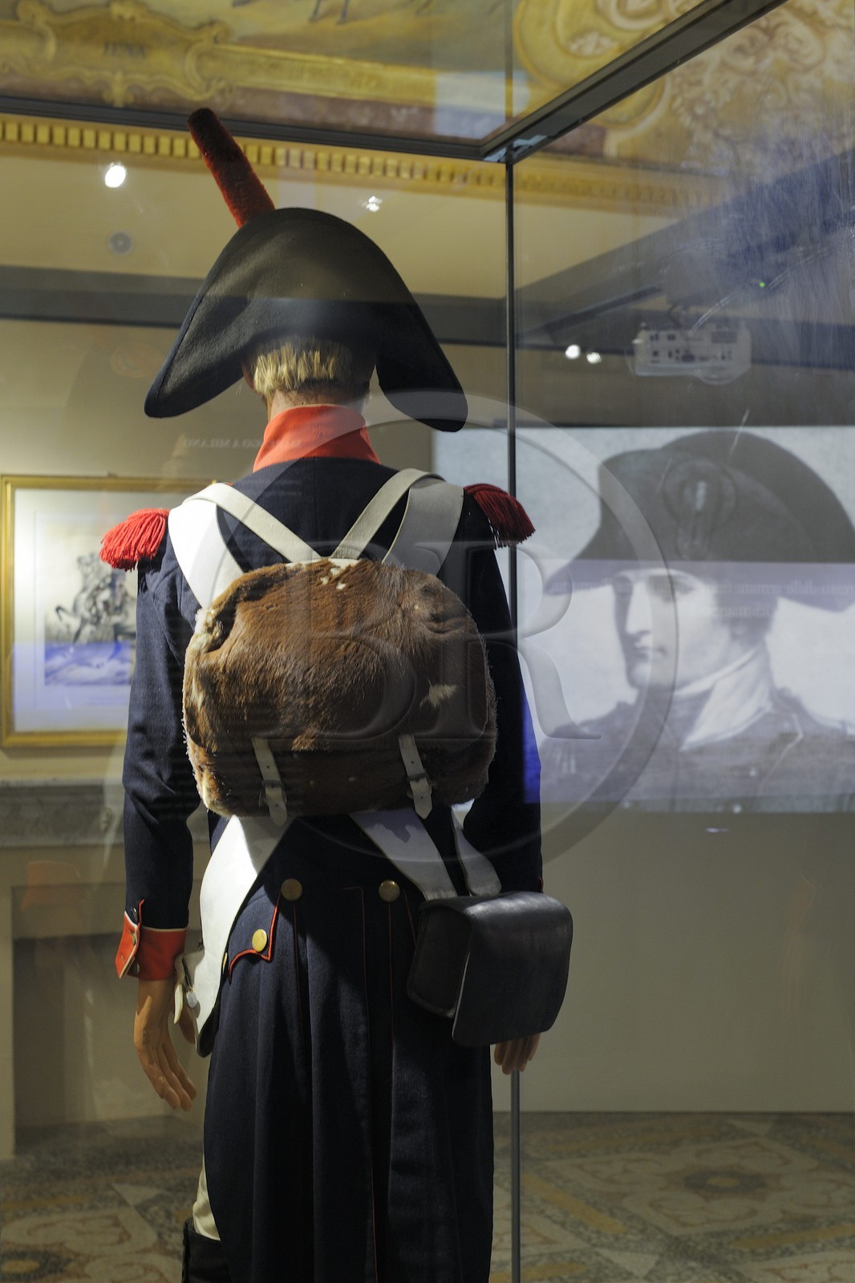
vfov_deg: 41.1
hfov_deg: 28.1
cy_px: 642
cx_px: 428
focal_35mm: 48
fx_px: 1711
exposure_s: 1/13
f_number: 4.5
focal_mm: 48
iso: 800
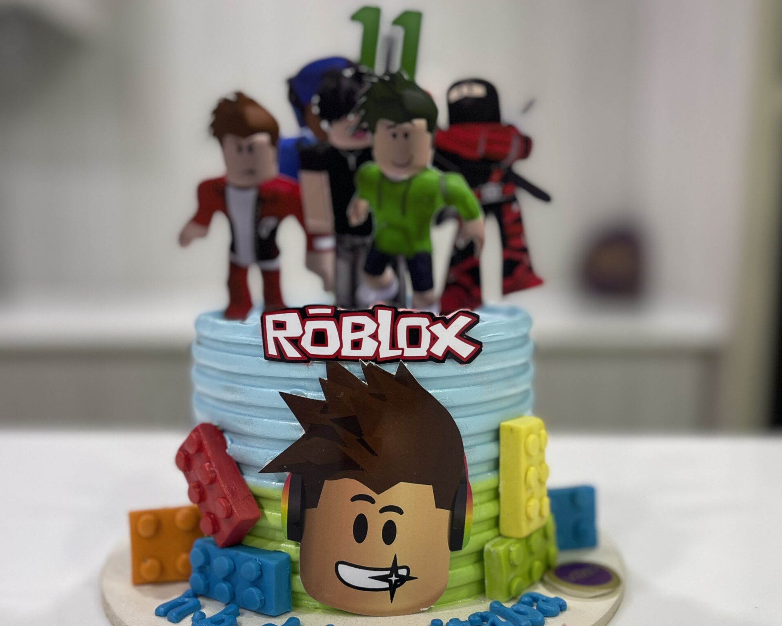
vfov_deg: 43.2
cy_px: 362
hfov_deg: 52.8
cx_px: 392
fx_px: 787
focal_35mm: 34
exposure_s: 1/100
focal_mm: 5.1
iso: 80
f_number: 1.6
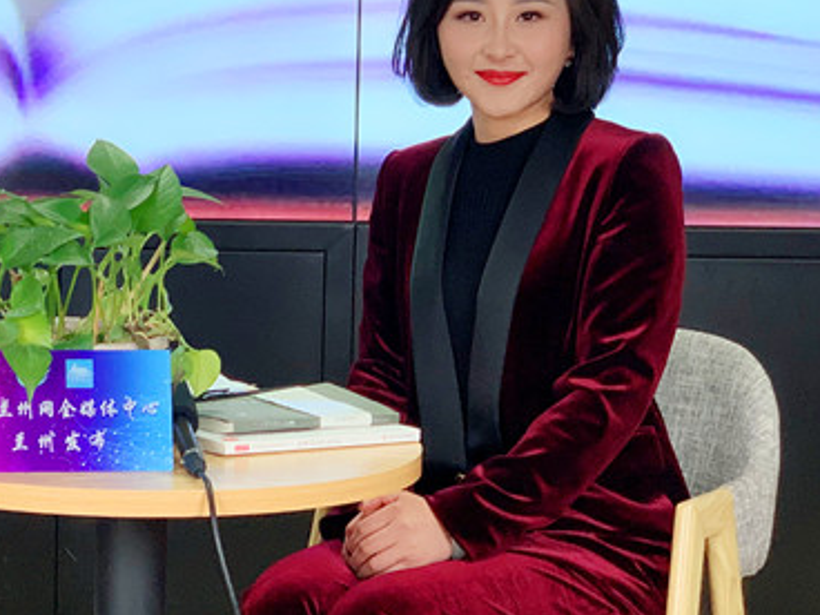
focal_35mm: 113
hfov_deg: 17.1
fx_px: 2677
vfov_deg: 13.1
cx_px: 42
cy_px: 272
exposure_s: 1/50
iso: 64
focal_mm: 6
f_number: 2.4
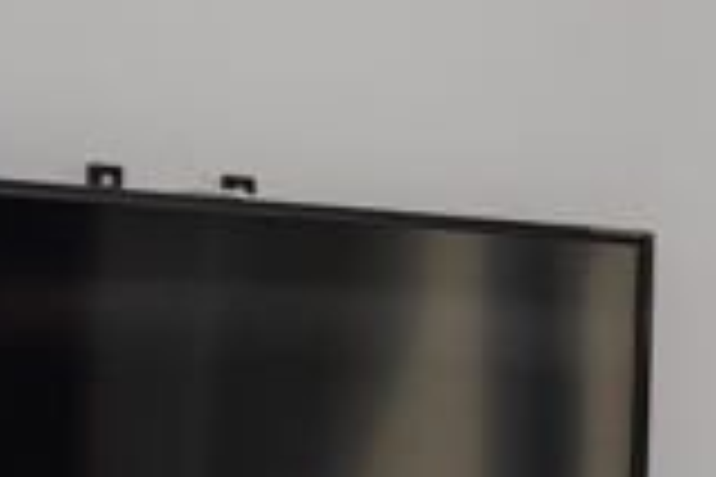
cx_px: 2283
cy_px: 670
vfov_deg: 8.5
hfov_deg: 9.5
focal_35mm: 158
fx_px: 3142
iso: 100
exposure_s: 1/60
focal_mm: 21
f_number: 7.1
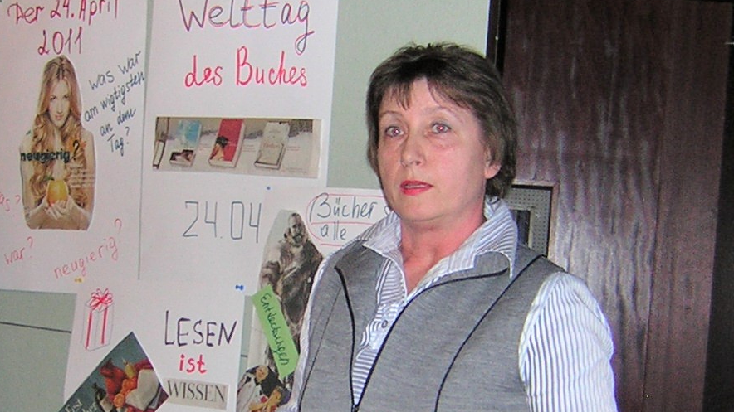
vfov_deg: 16.9
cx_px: 402
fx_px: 1382
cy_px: 279
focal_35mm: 71
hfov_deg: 29.7
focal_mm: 4.7
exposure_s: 1/60.1
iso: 71
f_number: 2.6
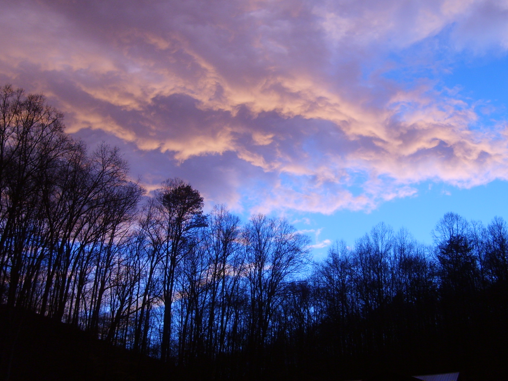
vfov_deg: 35.1
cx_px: 274
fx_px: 602
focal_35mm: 41
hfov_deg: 45.7
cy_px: 193
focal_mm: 5.8
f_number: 2.8
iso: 50
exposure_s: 1/125
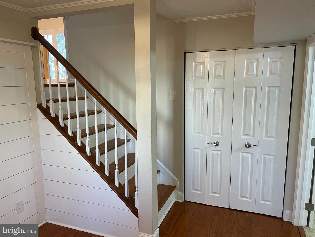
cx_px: 158
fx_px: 237
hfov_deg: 67.3
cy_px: 118
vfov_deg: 53.1
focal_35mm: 26
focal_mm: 4.2
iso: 100
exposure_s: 1/60
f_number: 1.6
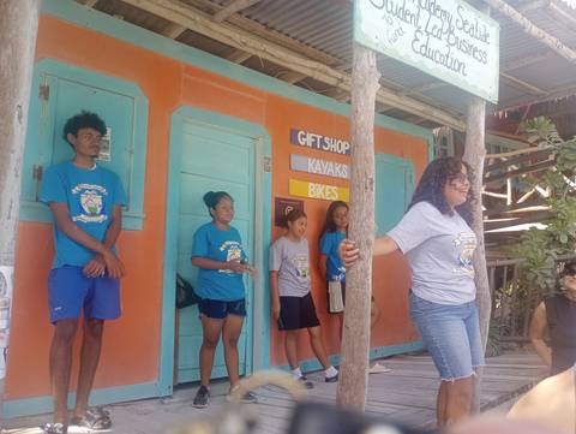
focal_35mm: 28
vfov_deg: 49.8
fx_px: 466
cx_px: 288
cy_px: 217
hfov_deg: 63.4
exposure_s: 1/120
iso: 119
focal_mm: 4.27
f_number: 1.8
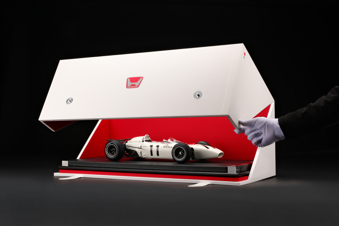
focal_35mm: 55
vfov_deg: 24.6
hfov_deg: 36.2
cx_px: 170
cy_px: 113
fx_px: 518
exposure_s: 1/160
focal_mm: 36.5
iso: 200
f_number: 20
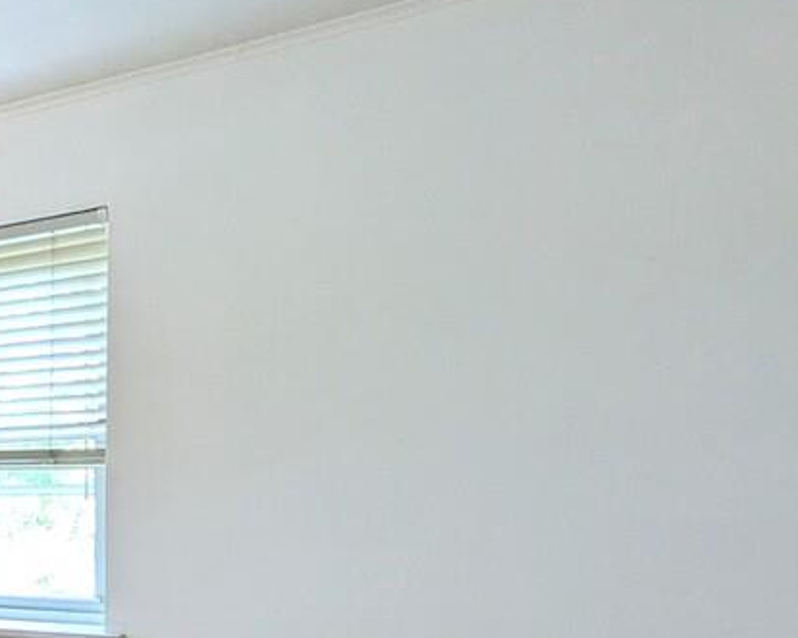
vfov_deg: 32.6
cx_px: -313
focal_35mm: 44
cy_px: 565
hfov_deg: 30.1
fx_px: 1039
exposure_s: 1/60
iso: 111
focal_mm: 1.83
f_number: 2.2
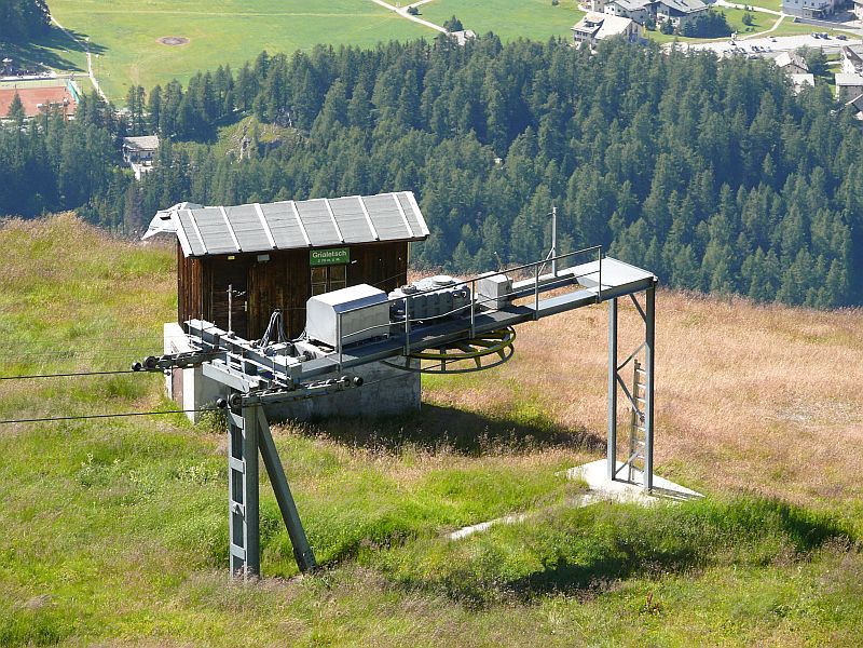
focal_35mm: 202
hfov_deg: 9.8
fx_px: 5036
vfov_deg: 7.4
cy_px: 324
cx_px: 432
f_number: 5
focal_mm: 42.7
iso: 100
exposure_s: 1/250
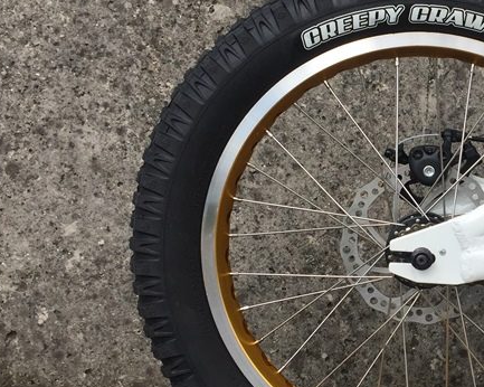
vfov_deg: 22.8
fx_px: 959
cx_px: 503
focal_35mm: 67
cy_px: 233
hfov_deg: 26.5
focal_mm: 4.15
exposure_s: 1/1799
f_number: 2.2
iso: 32
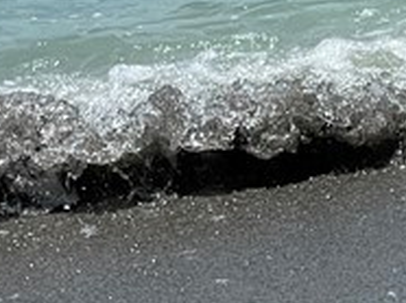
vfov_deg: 4.2
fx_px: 4135
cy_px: 83
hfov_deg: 5.5
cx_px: 701
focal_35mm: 353
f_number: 2.2
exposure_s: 1/3215
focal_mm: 7.5
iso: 20
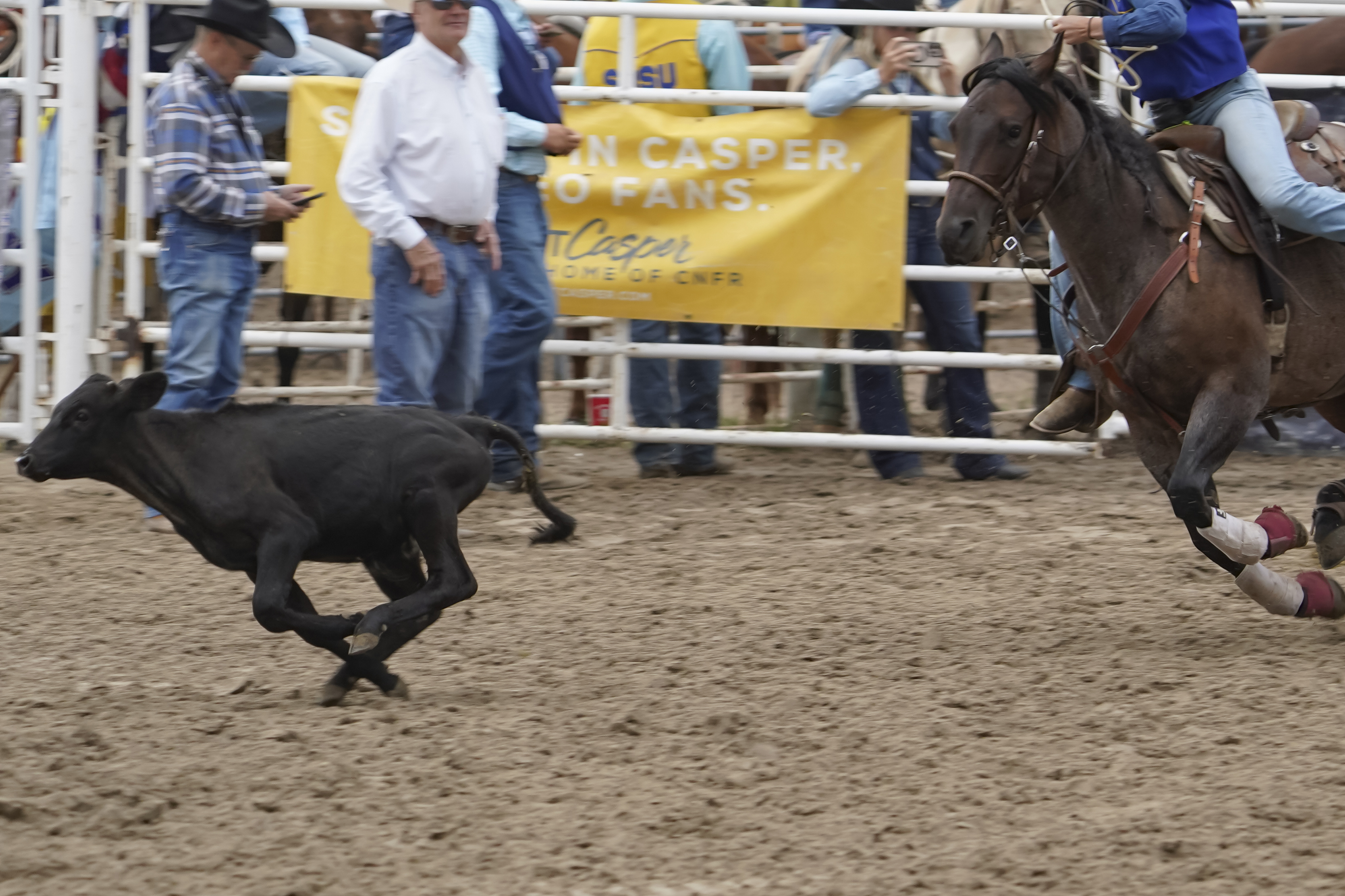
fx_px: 13412
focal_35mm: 359
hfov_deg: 5.7
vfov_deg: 3.8
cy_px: 307
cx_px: 850
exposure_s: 1/500
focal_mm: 239
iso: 400
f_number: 5.6
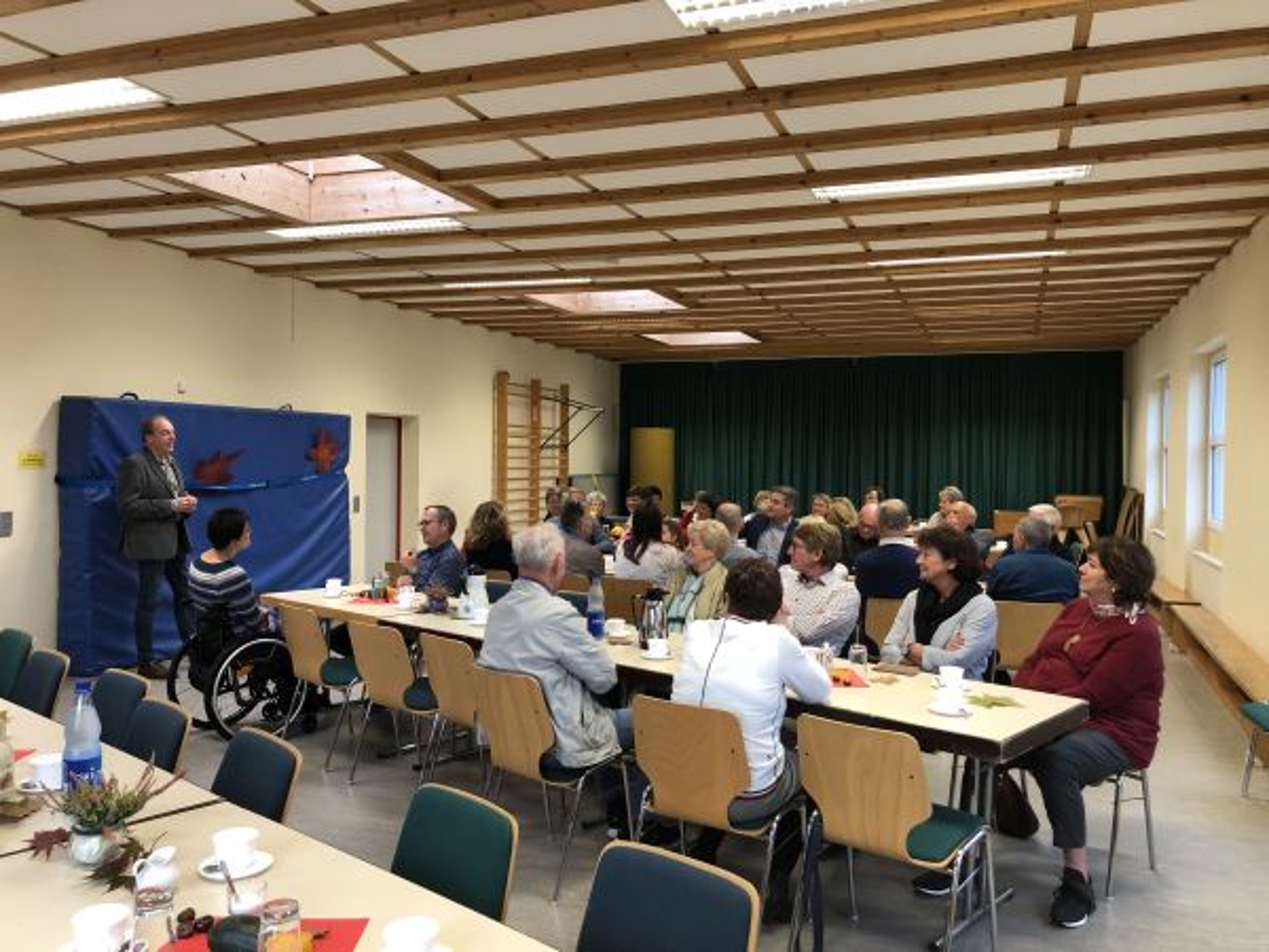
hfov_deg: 63.4
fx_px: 1026
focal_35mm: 28
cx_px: 634
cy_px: 476
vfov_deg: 49.7
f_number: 1.8
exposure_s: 1/20
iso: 40
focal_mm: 3.99
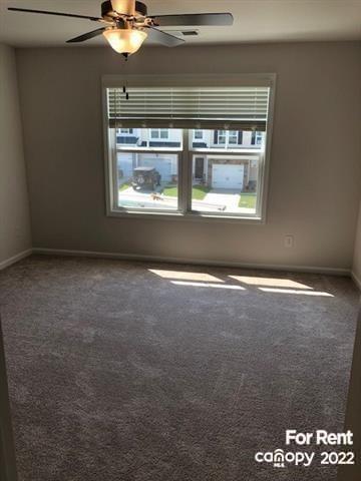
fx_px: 389
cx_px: 180
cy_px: 240
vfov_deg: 63.4
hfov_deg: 49.7
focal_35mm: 28
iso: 32
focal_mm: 3.99
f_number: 1.8
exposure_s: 1/120
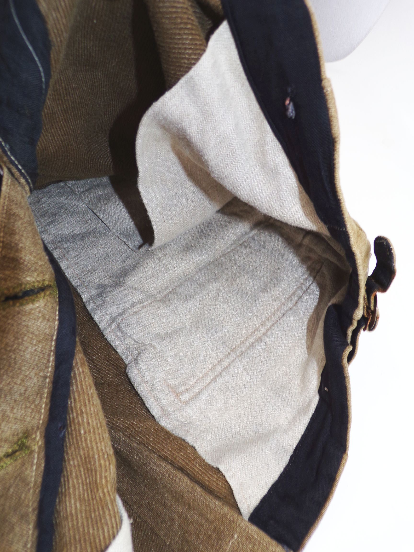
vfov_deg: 71.6
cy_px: 276
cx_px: 207
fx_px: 383
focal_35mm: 24
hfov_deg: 56.8
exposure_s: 1/45
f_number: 3
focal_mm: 4.3
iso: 80
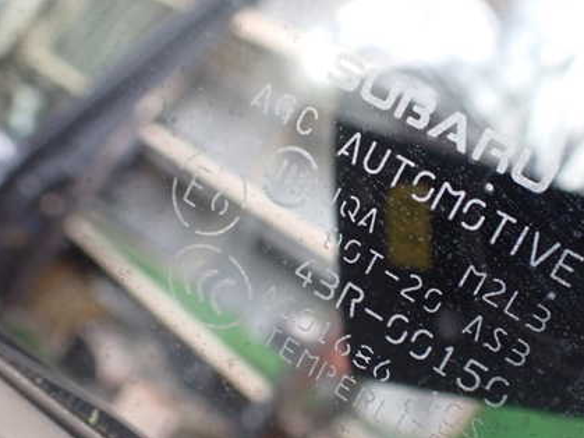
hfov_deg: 43.5
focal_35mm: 43
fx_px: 725
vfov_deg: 33.5
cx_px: 368
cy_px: 246
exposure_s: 1/40
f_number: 2.3
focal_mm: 5.4
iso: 800
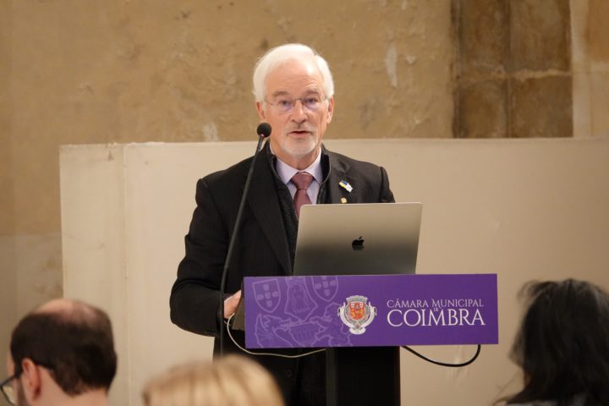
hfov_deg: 6.0
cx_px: 304
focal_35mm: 341
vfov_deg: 4.0
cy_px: 203
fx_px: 5768
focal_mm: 124.94
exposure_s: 1/50
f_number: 4
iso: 2500
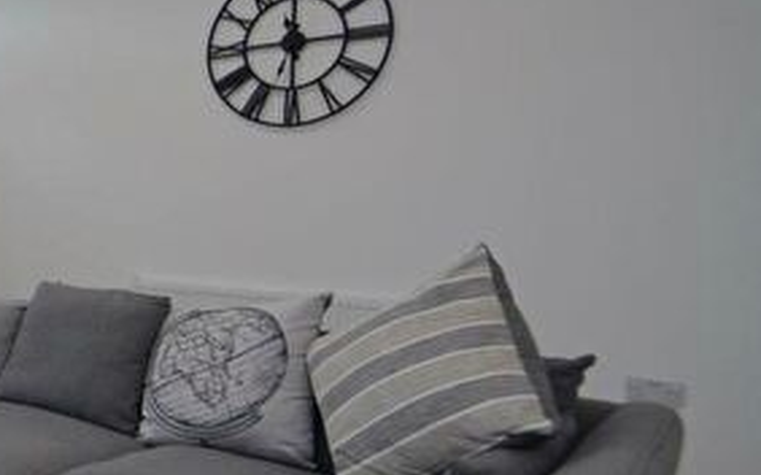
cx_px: -130
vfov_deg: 33.5
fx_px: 788
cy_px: 251
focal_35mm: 38
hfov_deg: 39.2
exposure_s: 1/90
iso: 400
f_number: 4.8
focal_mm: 10
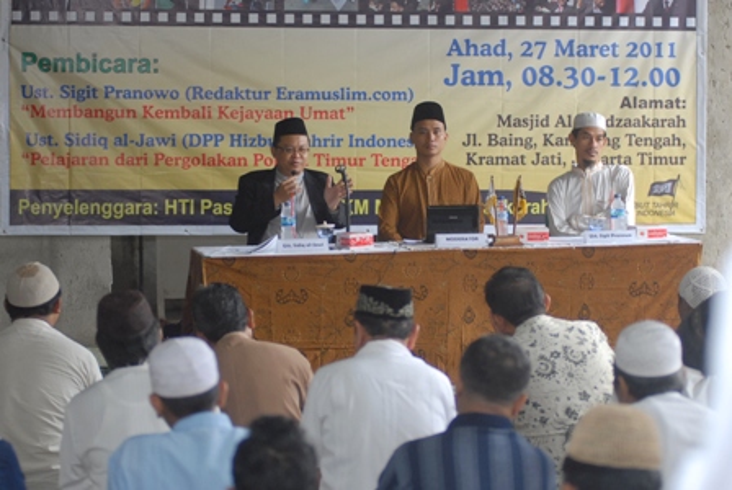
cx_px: 366
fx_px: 2443
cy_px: 245
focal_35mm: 120
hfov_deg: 17.0
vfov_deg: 11.5
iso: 400
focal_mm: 80
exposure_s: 1/50
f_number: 2.8
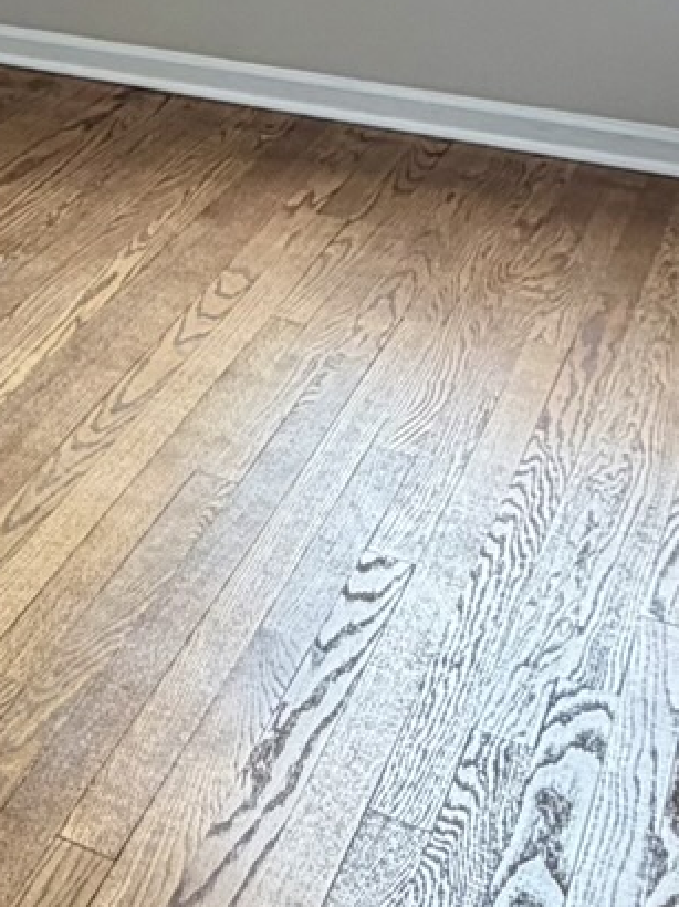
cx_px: -524
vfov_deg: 24.0
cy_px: -307
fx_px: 1833
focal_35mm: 70
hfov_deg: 17.3
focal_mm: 2.22
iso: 100
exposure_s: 1/121
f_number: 2.2
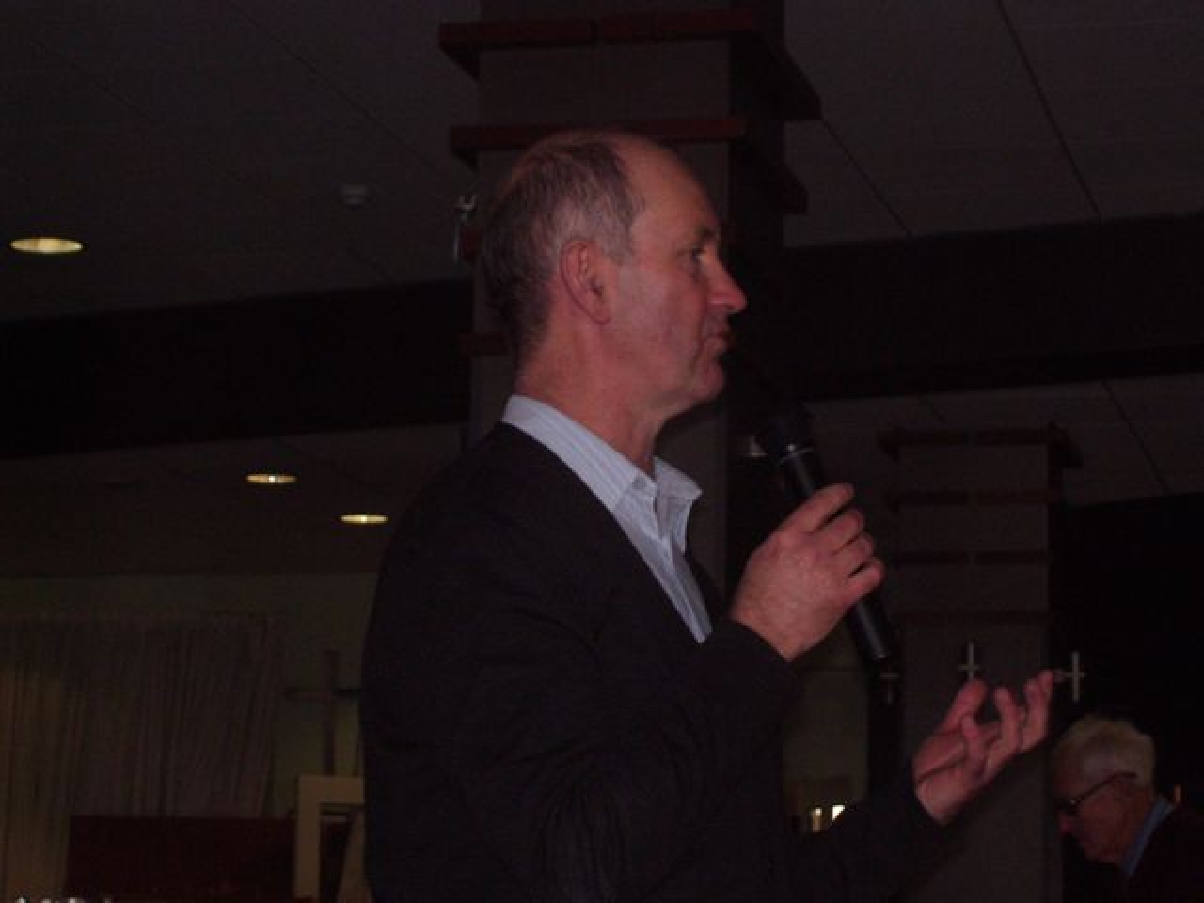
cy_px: 452
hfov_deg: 18.2
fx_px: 3756
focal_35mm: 108
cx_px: 602
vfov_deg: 13.7
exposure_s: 1/90
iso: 200
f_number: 4.6
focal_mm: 18
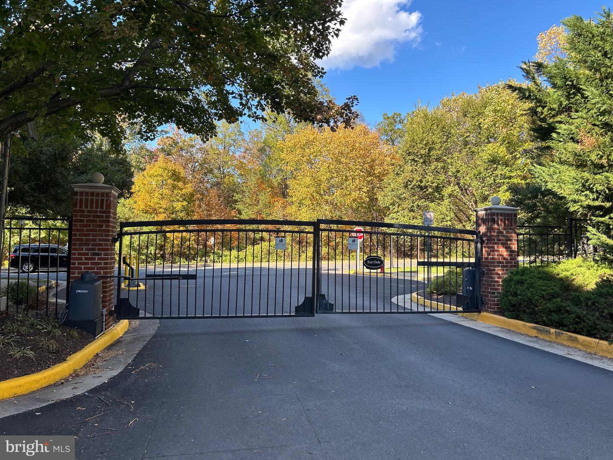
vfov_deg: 53.1
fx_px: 460
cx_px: 306
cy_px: 230
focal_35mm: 26
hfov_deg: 67.3
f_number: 1.5
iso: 50
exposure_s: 1/723
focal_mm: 5.7
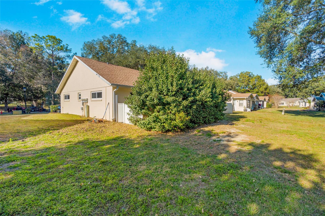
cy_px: 108
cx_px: 162
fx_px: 144
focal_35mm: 16
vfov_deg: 73.7
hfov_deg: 96.7
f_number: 8
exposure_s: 1/160
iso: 400
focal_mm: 16
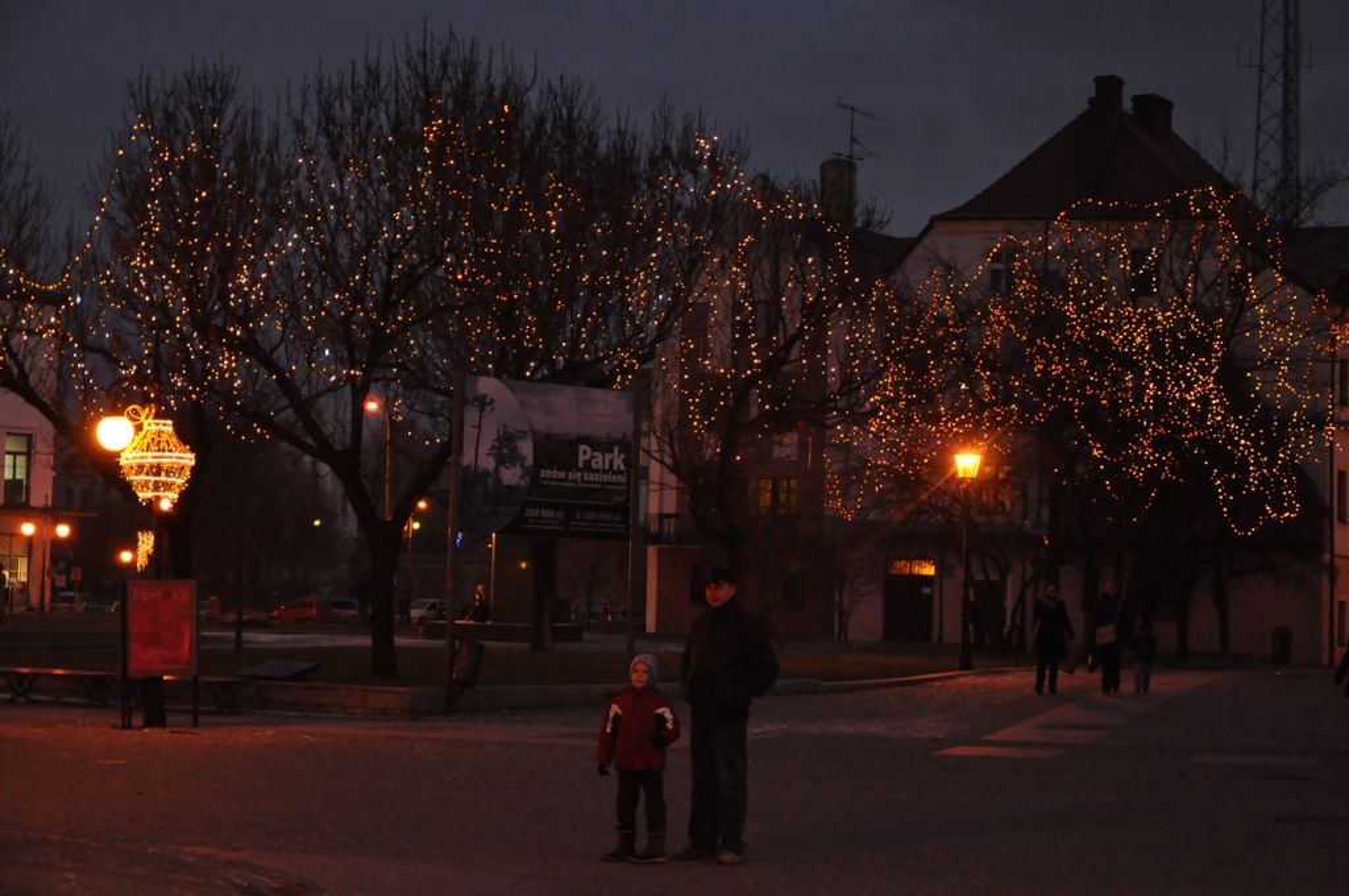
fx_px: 2695
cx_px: 674
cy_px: 448
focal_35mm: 72
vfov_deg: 18.9
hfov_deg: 28.1
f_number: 4.8
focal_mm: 48
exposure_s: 1/60
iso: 2000
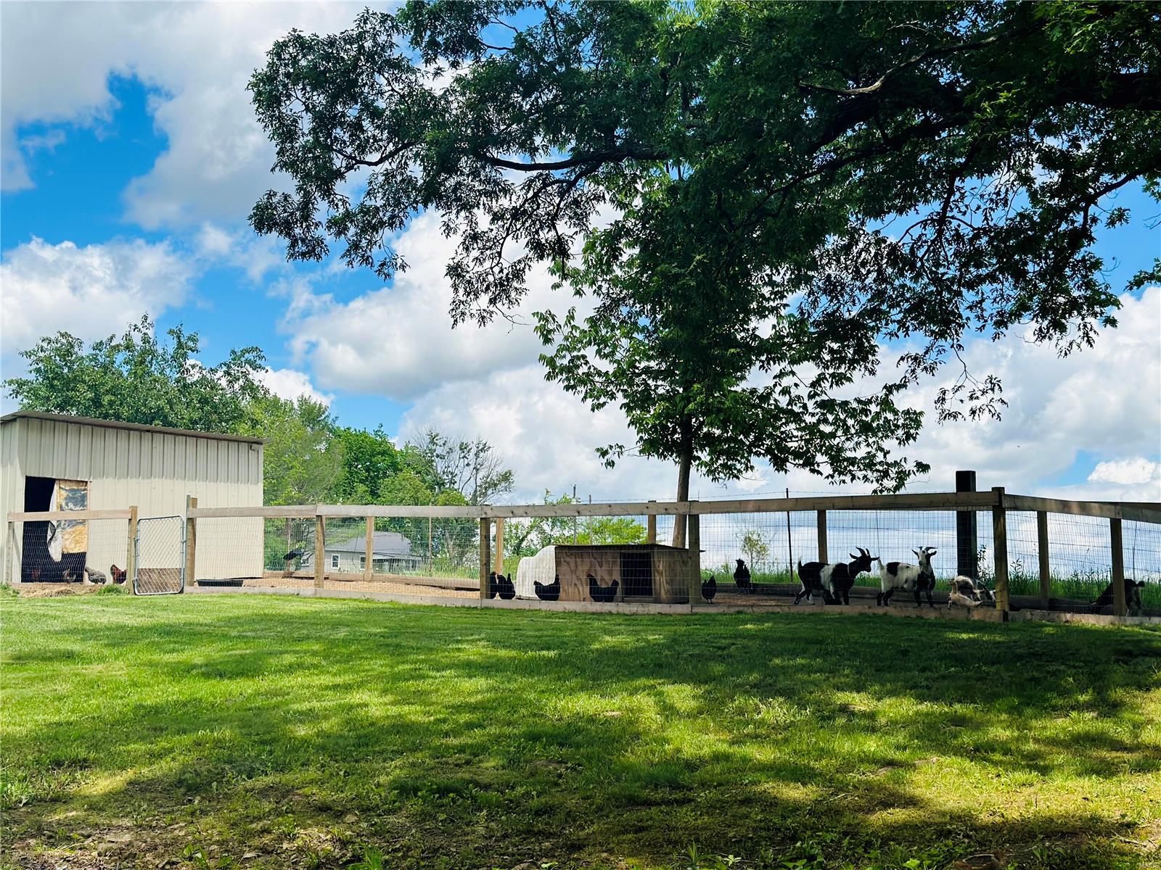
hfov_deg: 39.7
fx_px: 1610
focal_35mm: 48
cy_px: 435
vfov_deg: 30.3
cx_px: 580
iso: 80
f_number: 1.78
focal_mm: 6.86
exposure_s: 1/6623
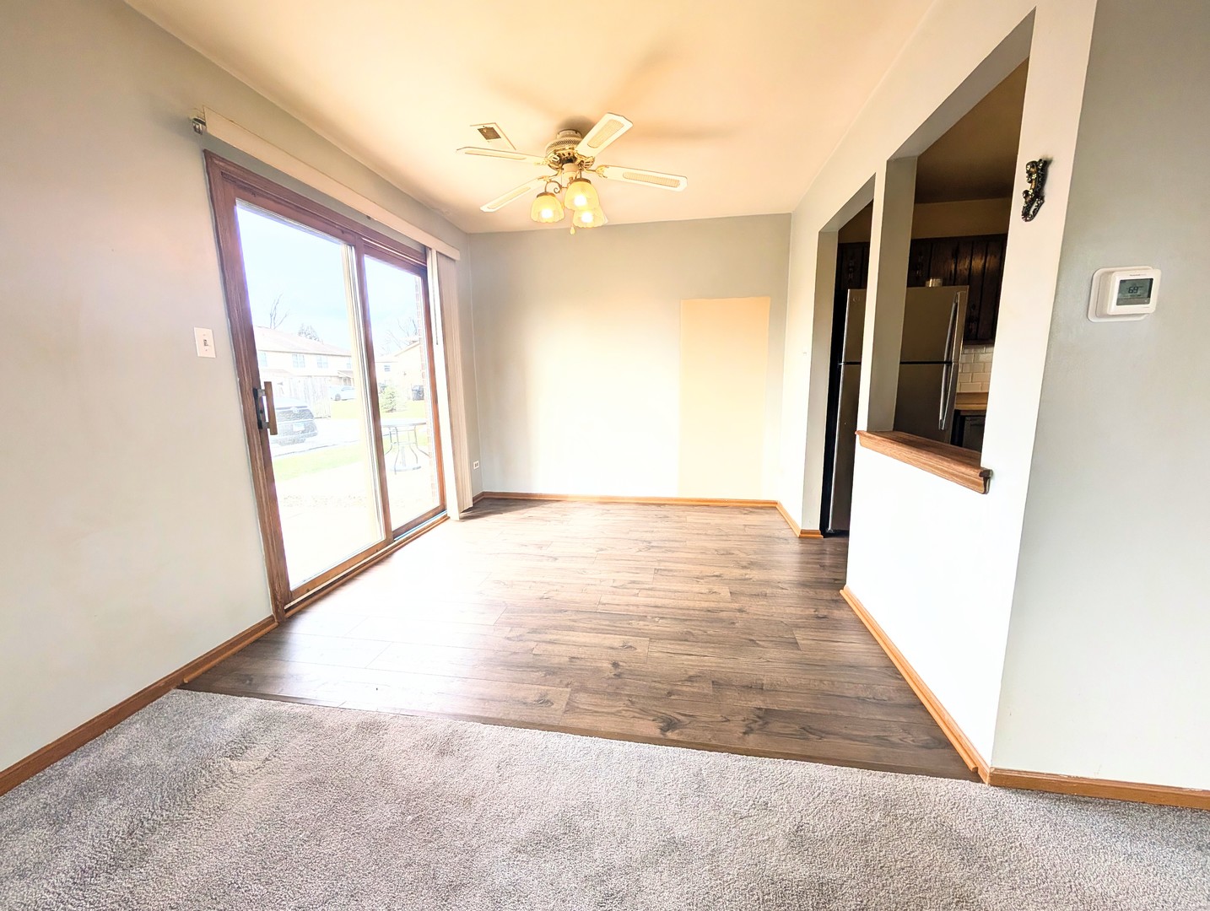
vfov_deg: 94.7
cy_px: 456
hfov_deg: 110.5
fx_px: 420
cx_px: 605
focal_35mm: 12
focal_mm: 2.02
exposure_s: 1/688
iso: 59
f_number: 1.7
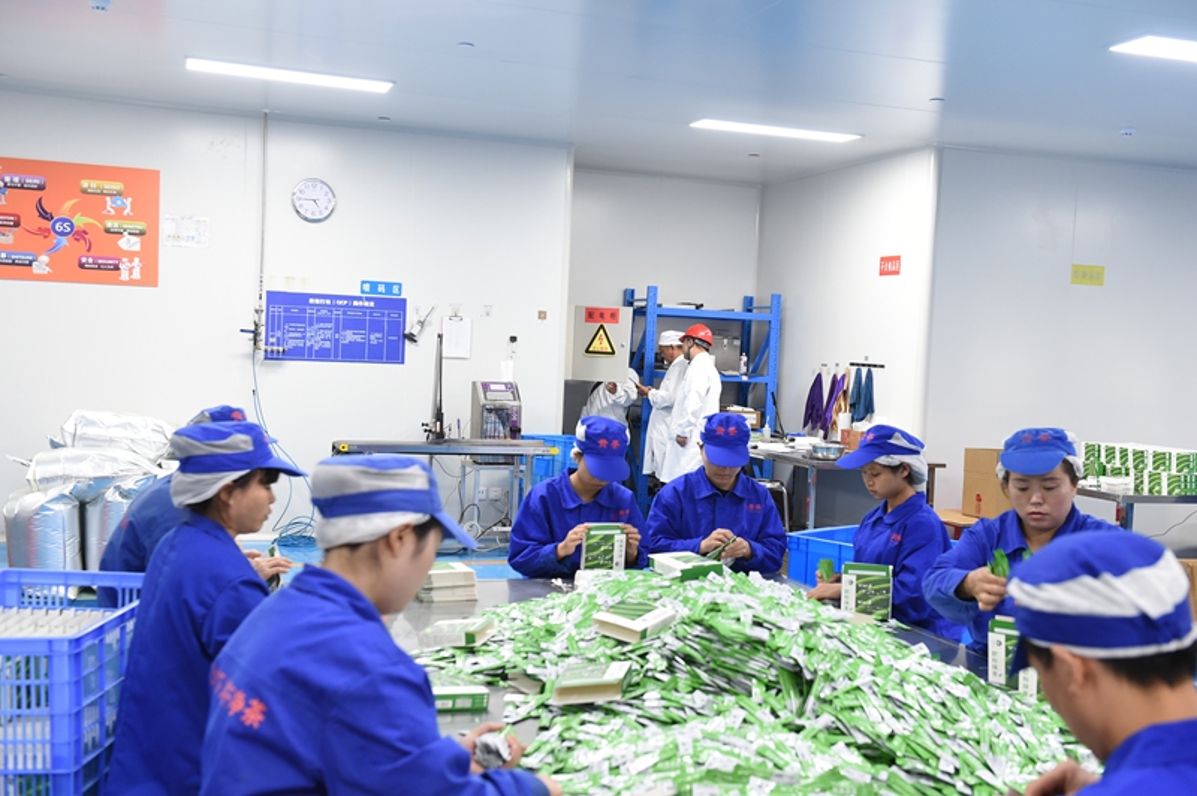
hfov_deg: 50.7
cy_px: 398
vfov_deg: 35.0
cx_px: 598
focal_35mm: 38
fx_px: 1262
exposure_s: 1/60
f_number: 4.5
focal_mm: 38
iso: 1600
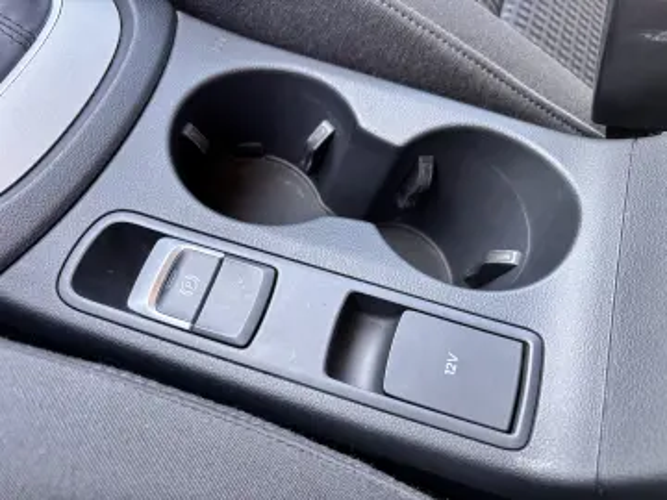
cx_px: 334
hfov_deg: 67.3
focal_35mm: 26
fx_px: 501
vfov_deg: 53.1
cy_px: 250
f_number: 1.6
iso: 125
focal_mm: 5.96
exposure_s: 1/50
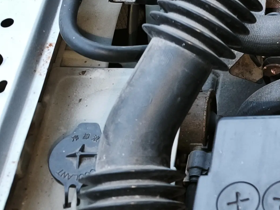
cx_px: 413
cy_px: 31
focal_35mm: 84
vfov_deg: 17.4
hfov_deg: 20.2
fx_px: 680
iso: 500
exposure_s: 1/50
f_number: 1.62
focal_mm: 6.45
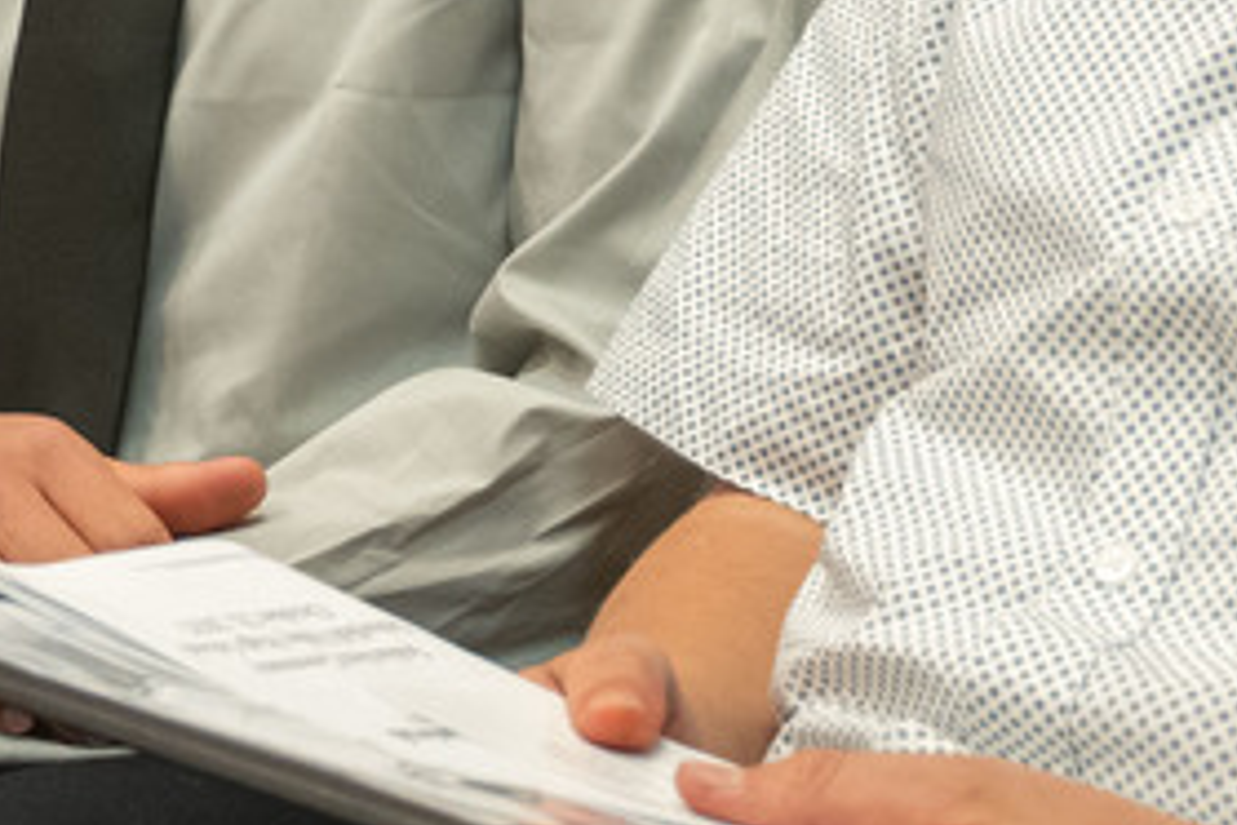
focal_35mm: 187
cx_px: 306
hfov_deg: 11.0
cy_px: -384
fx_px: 6425
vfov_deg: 7.2
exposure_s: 1/125
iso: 1800
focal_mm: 34
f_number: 4.2
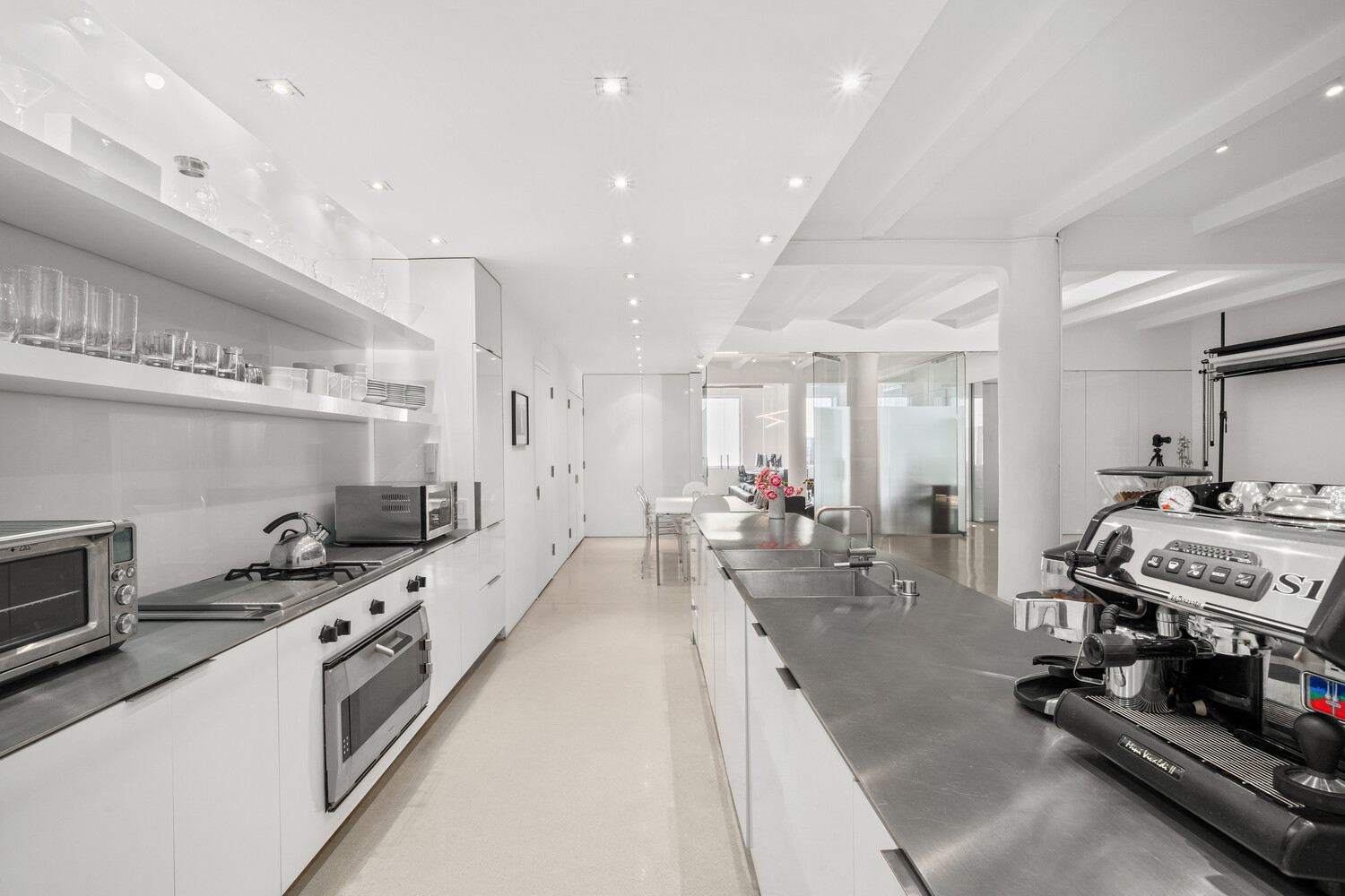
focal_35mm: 17
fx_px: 635
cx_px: 672
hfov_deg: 93.3
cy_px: 448
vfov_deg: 70.4
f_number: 13
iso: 1250
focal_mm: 17
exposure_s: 1/6
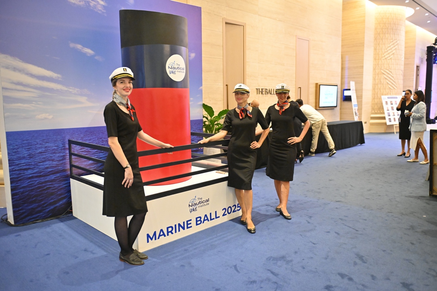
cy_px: 146
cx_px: 218
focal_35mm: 29
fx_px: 352
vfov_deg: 45.0
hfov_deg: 63.7
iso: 4000
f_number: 3.2
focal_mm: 29
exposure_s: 1/100
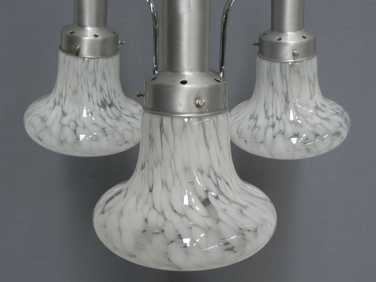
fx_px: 500
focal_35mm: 46
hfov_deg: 41.2
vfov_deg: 31.5
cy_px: 141
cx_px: 188
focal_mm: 8.2
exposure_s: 1/30
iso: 285
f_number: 3.2
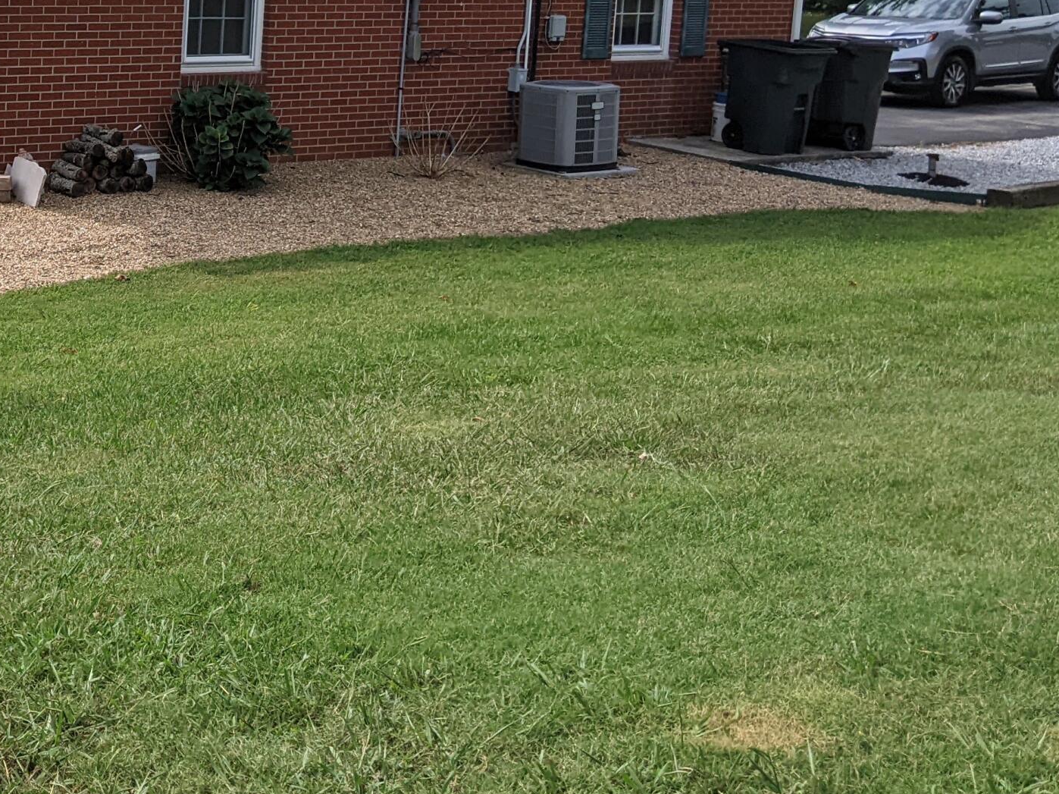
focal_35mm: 58
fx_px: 1774
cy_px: 121
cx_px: 2
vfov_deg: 24.7
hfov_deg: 30.9
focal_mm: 4.44
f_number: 1.8
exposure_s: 1/3906
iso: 55
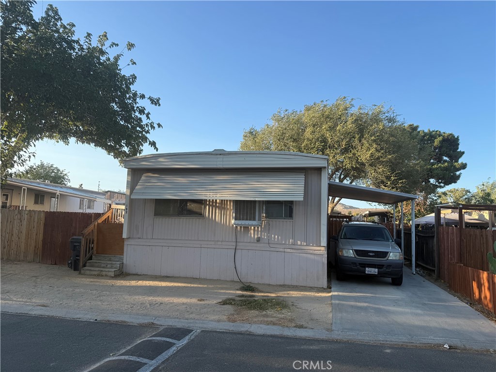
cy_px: 186
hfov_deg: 71.6
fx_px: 344
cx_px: 248
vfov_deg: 56.8
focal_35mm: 24
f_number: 1.78
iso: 80
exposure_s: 1/1585
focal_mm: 6.76
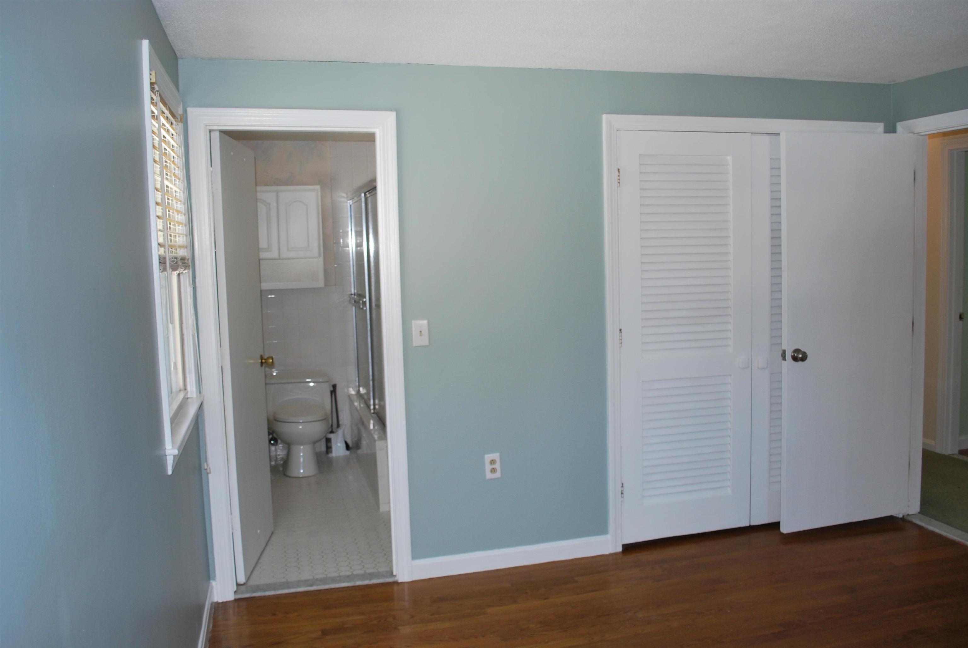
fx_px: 808
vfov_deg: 43.7
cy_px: 324
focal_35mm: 30
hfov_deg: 61.9
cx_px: 484
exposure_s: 1/60
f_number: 3.8
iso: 200
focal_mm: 20
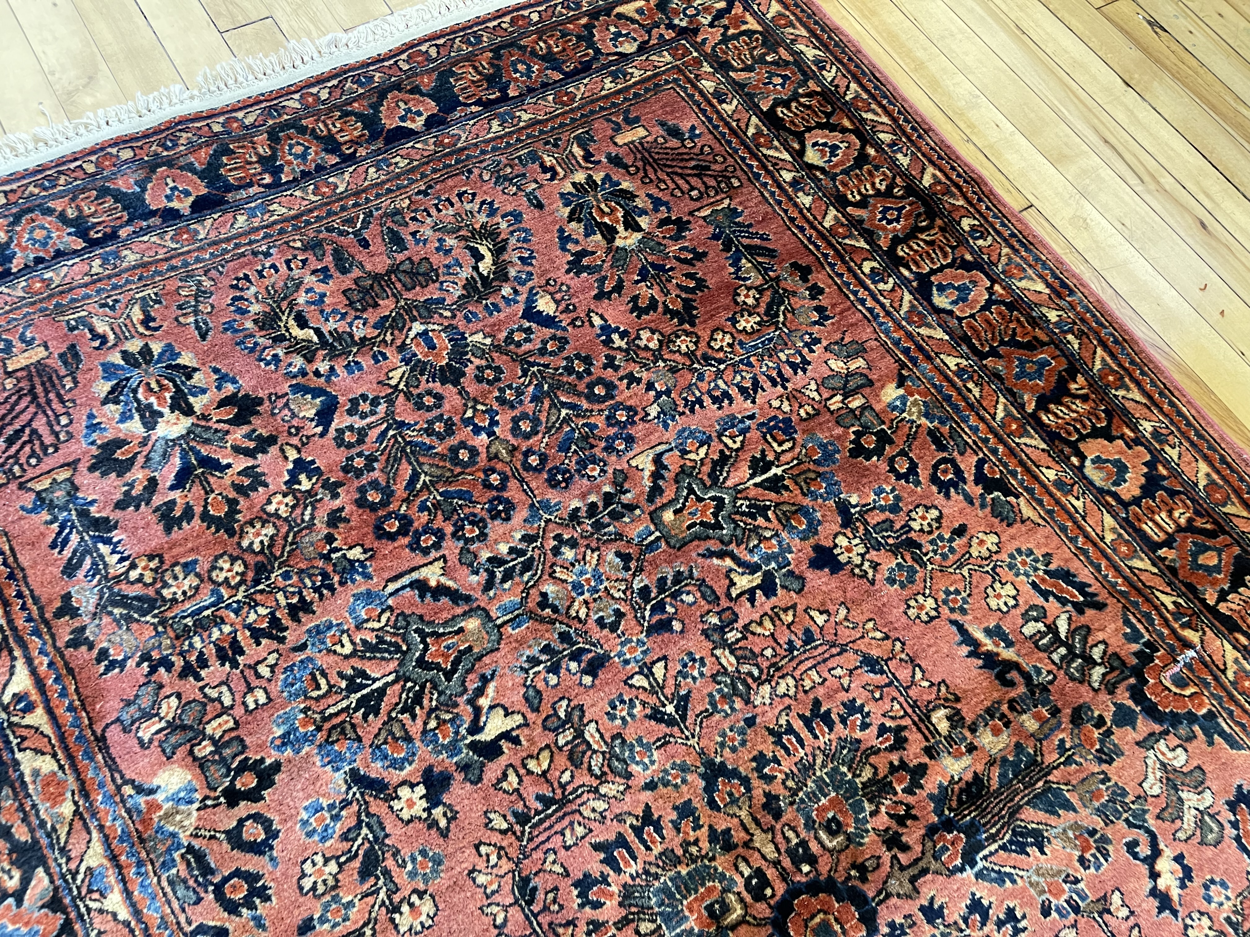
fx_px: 903
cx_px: 625
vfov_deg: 54.9
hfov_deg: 69.4
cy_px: 468
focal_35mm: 25
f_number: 1.6
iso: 500
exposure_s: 1/41
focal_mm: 5.1
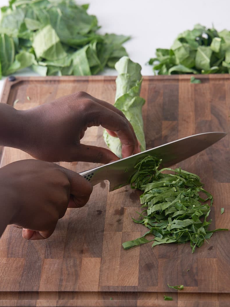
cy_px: 171
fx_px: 726
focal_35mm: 82
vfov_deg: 23.8
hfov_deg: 18.0
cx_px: 114
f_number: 7.1
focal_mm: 75
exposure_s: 1/200
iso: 160
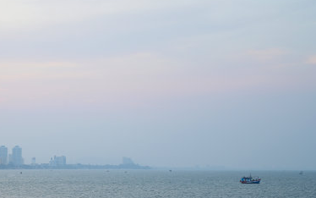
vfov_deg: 13.1
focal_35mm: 100
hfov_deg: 20.6
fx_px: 861
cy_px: 72
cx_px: 71
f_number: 4
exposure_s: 1/80
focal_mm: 60
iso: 200
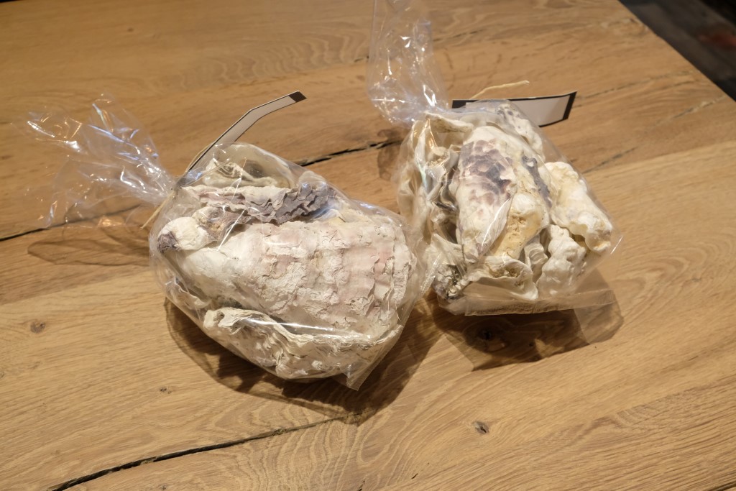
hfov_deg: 50.7
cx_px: 368
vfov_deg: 35.1
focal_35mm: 38
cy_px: 246
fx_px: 777
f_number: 7.1
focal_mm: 25.4
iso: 3200
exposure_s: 1/60
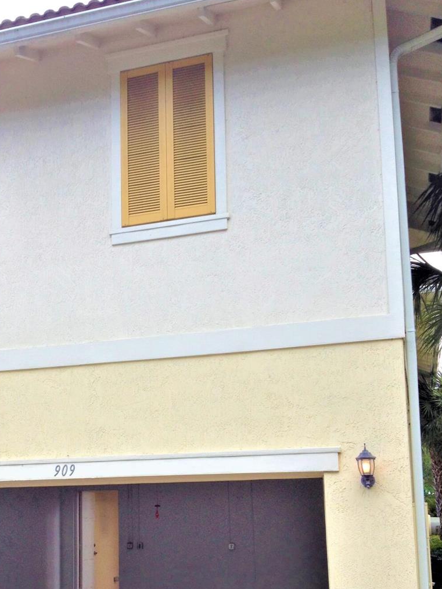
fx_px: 902
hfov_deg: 27.2
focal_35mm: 53
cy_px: 405
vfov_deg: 35.7
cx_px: 113
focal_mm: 4.28
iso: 50
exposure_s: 1/297
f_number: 2.4
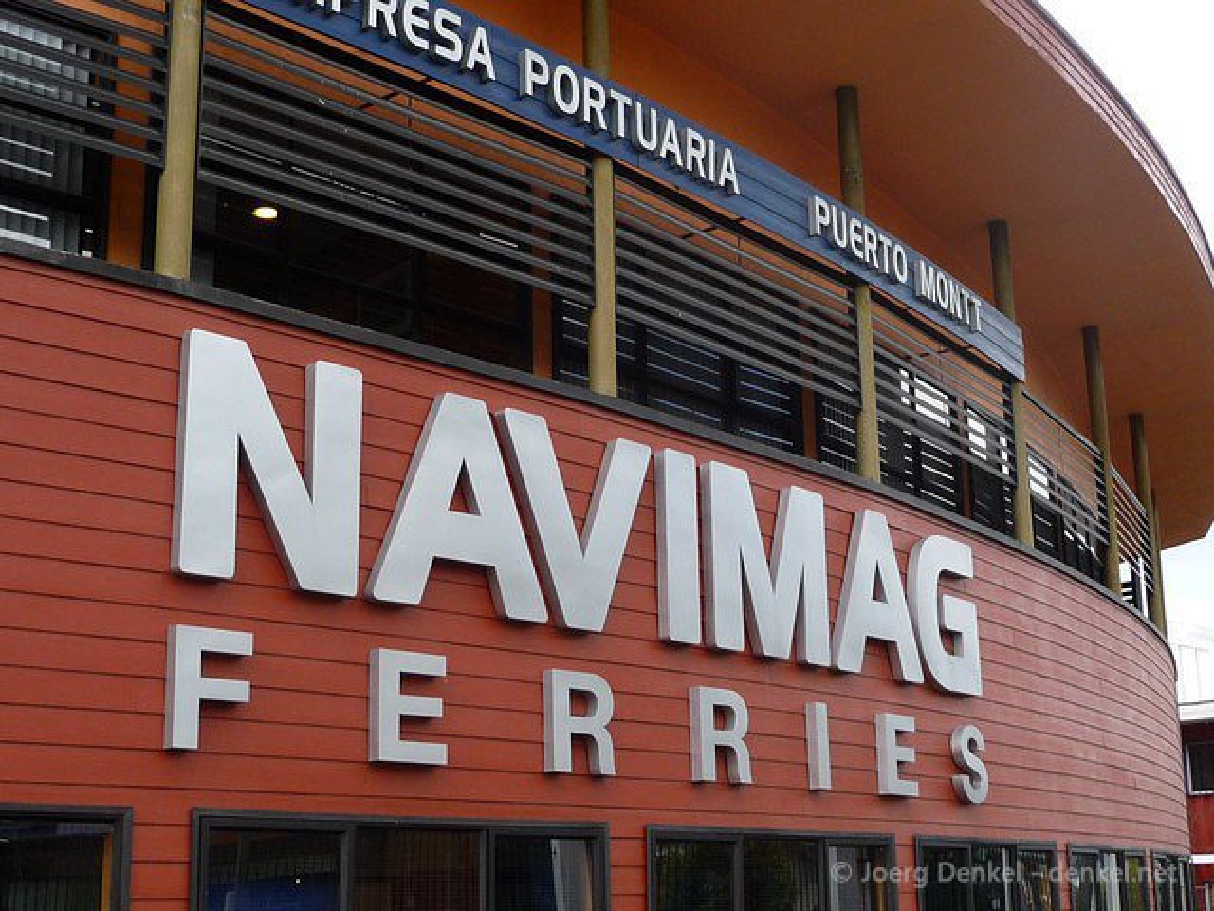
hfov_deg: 38.2
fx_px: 1754
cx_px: 607
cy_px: 456
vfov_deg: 29.1
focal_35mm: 50
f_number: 3.4
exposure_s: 1/200
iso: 100
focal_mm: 5
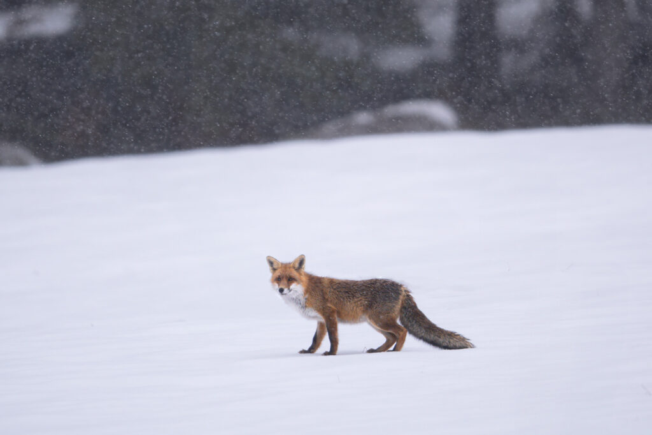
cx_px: 326
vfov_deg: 2.3
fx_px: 10863
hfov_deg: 3.4
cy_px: 218
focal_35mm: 600
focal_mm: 400
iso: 720
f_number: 2.8
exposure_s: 1/500
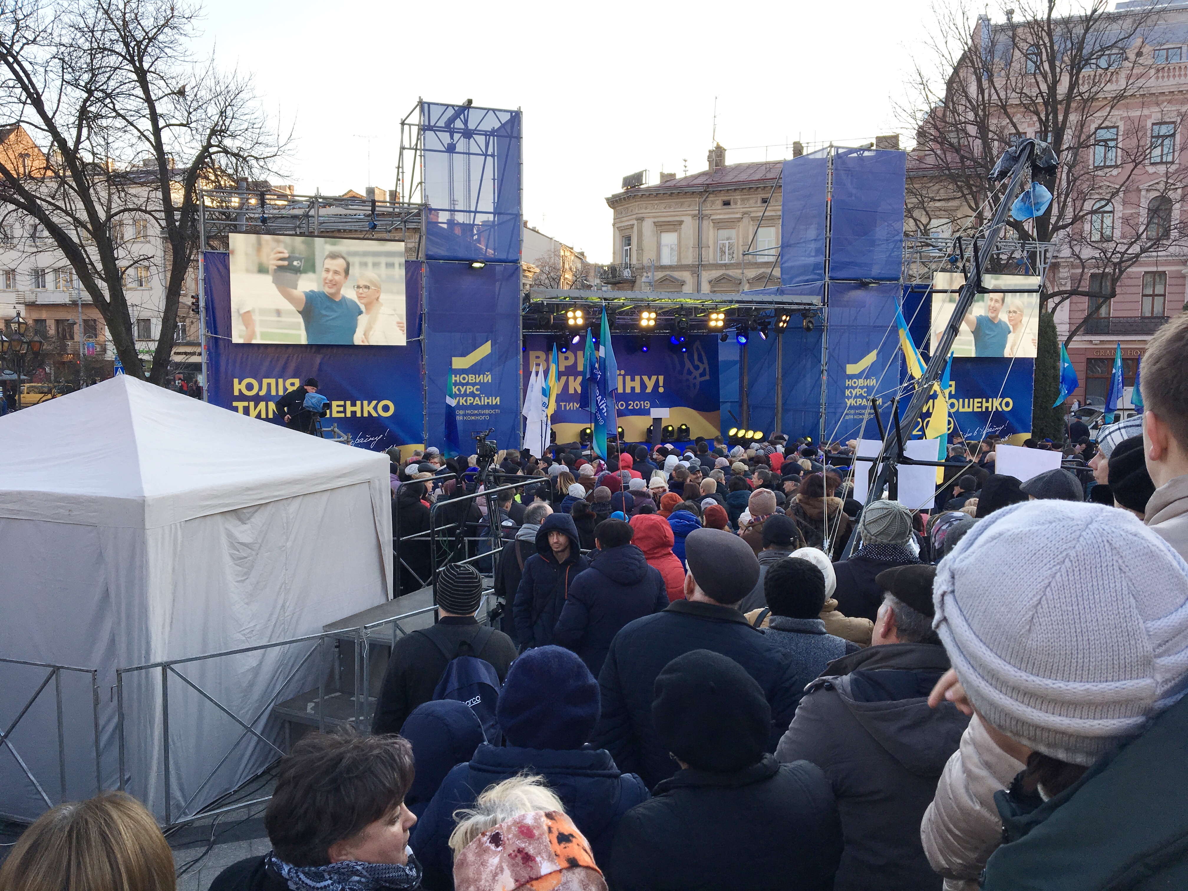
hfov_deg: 61.7
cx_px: 594
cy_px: 446
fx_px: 995
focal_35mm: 29
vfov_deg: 48.2
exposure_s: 1/297
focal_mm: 4.15
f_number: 2.2
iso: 25
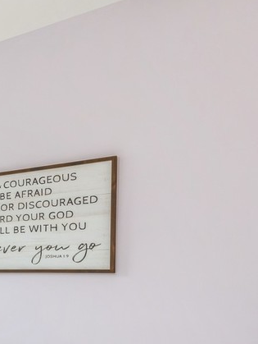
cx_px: -251
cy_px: 282
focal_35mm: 52
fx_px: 516
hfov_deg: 18.7
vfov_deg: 35.4
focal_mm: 14
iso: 200
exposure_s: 1/13
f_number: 8
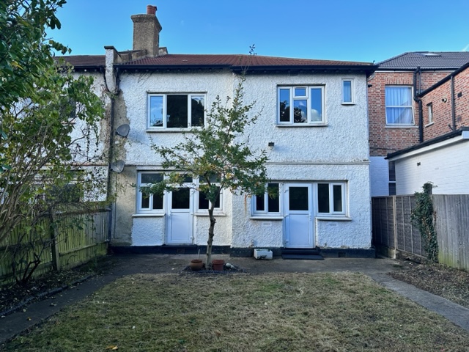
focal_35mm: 24
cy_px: 176
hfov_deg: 71.6
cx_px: 234
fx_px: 325
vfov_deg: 56.8
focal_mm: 6.86
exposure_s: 1/1040
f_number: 1.78
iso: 80
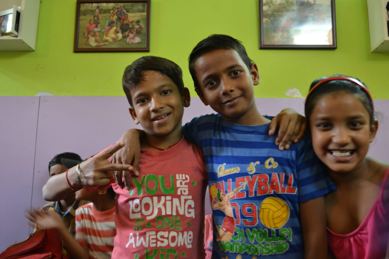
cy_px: 130
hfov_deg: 53.1
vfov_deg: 36.9
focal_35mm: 36
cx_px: 194
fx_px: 389
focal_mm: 24
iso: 800
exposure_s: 1/15
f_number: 4
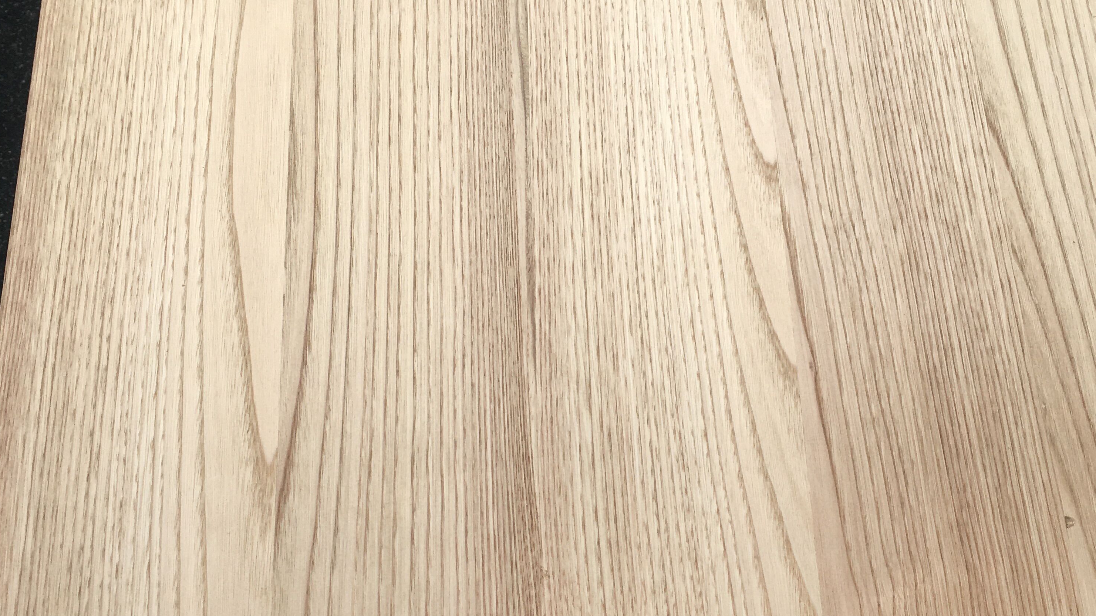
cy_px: 361
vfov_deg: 27.7
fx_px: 1250
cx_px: 554
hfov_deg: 47.4
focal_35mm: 43
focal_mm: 4.15
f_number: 2.2
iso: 25
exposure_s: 1/460
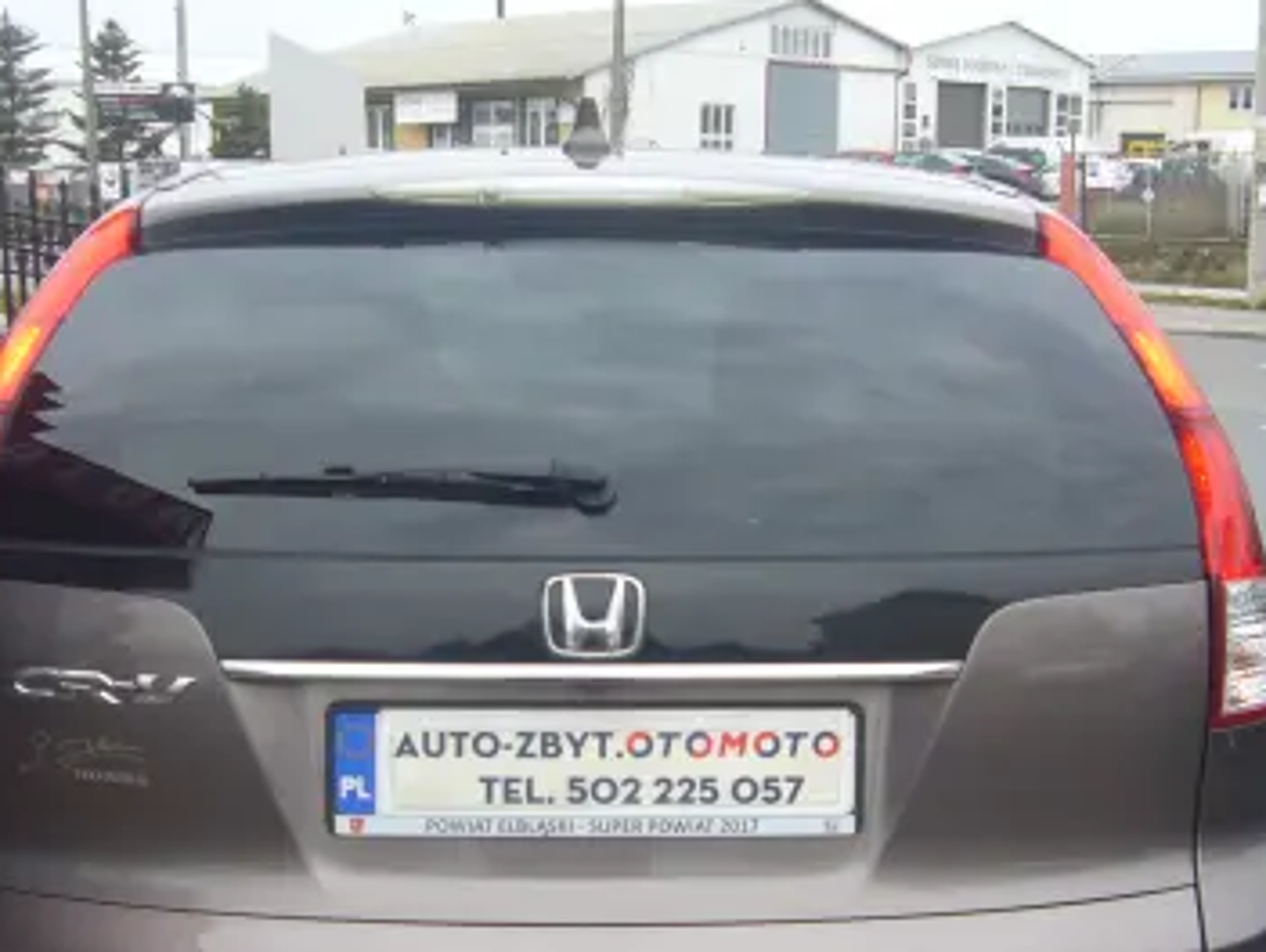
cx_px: 606
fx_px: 1867
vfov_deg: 28.4
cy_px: 645
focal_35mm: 51
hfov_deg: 37.4
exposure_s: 1/125
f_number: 2.8
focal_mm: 4.6
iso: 80
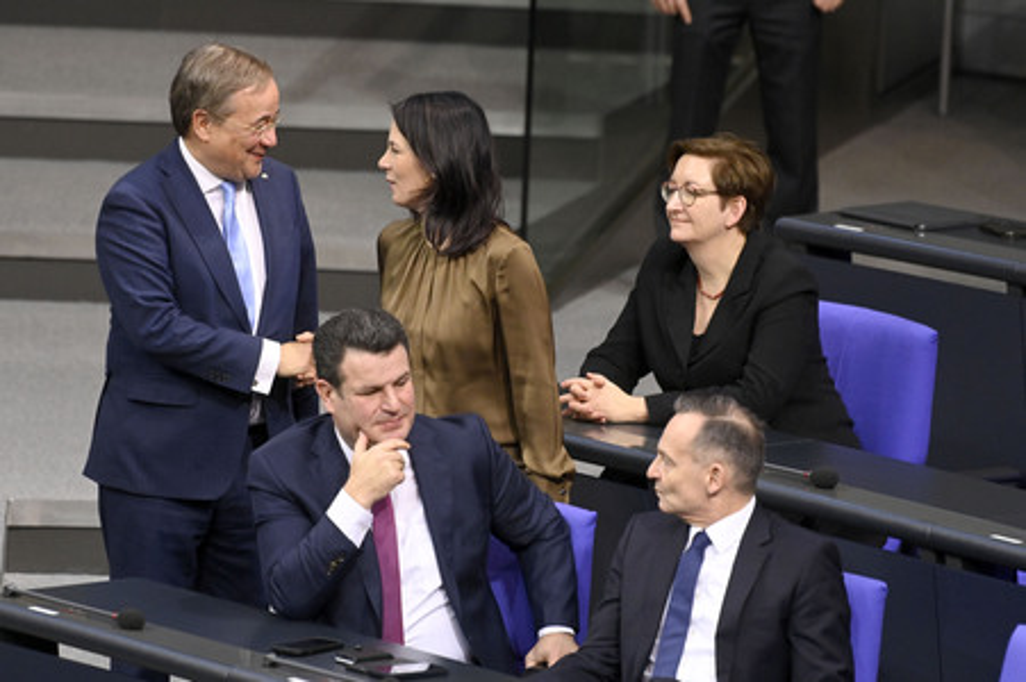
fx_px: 10822
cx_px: 513
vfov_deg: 3.6
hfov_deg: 5.4
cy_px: 341
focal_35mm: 380
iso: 10000
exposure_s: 1/320
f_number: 5.6
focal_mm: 380
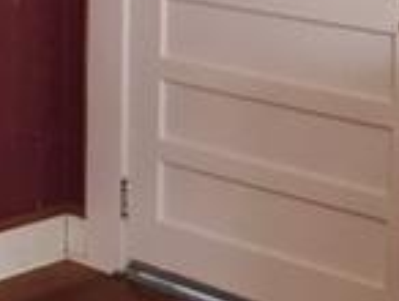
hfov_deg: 13.3
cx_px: -404
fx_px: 1466
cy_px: -178
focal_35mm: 127
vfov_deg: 11.2
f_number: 2.2
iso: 32
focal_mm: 4.15
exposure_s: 1/30
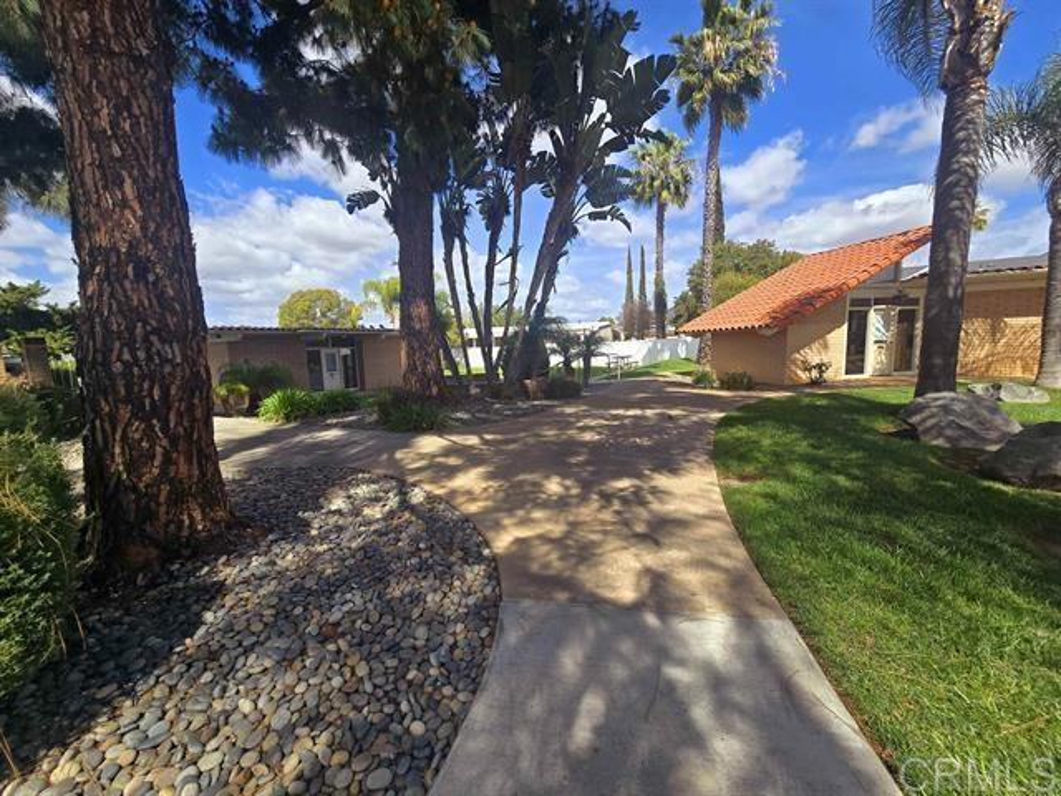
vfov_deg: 89.9
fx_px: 398
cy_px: 398
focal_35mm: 13
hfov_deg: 106.2
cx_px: 530
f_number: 2.2
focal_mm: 2.2
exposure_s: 1/1429
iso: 50
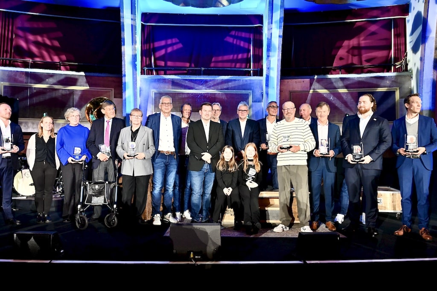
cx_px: 218
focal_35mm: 24
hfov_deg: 73.7
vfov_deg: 53.1
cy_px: 146
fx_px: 291
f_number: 3.5
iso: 2000
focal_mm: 24
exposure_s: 1/100
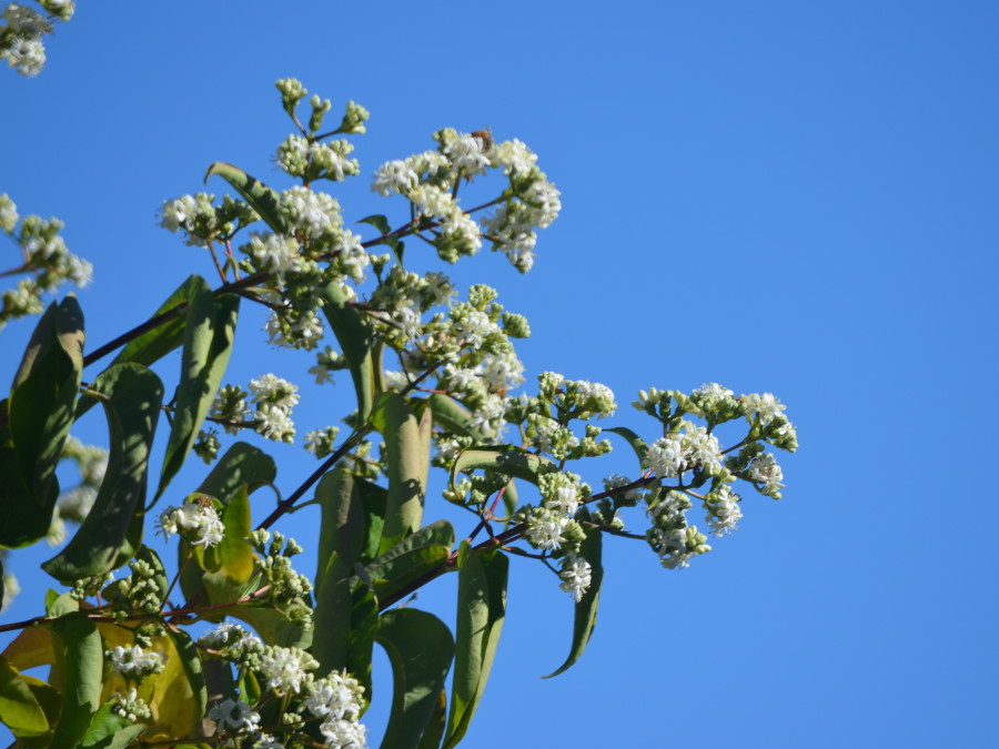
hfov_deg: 4.0
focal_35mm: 491
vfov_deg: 3.0
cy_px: 375
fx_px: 14170
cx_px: 549
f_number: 7.1
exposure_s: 1/800
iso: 200
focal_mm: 300
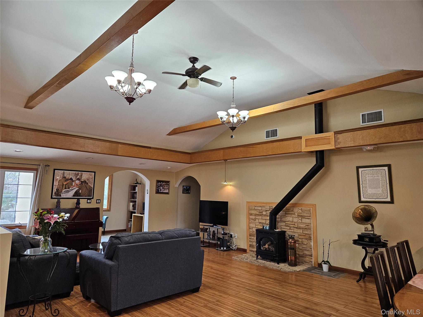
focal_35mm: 23
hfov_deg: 73.9
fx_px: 281
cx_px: 212
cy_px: 158
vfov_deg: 58.9
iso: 250
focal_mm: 5.4
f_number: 1.8
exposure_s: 1/120
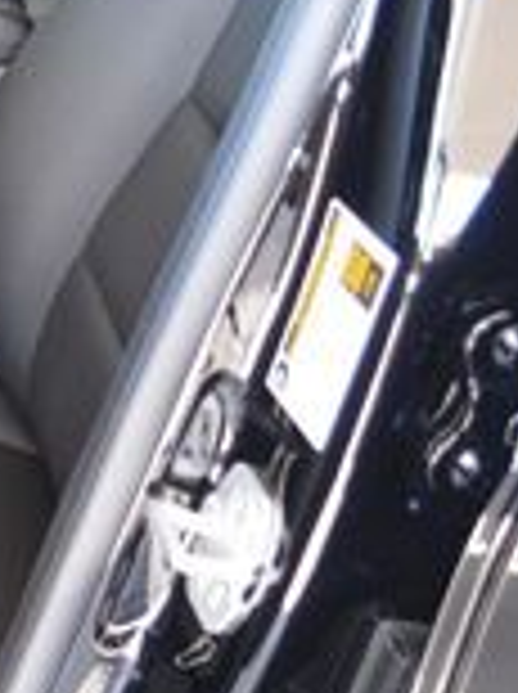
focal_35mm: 108
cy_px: 94
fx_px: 2161
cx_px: -577
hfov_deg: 11.9
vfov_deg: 18.0
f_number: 4
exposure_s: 1/60
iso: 800
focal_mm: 18
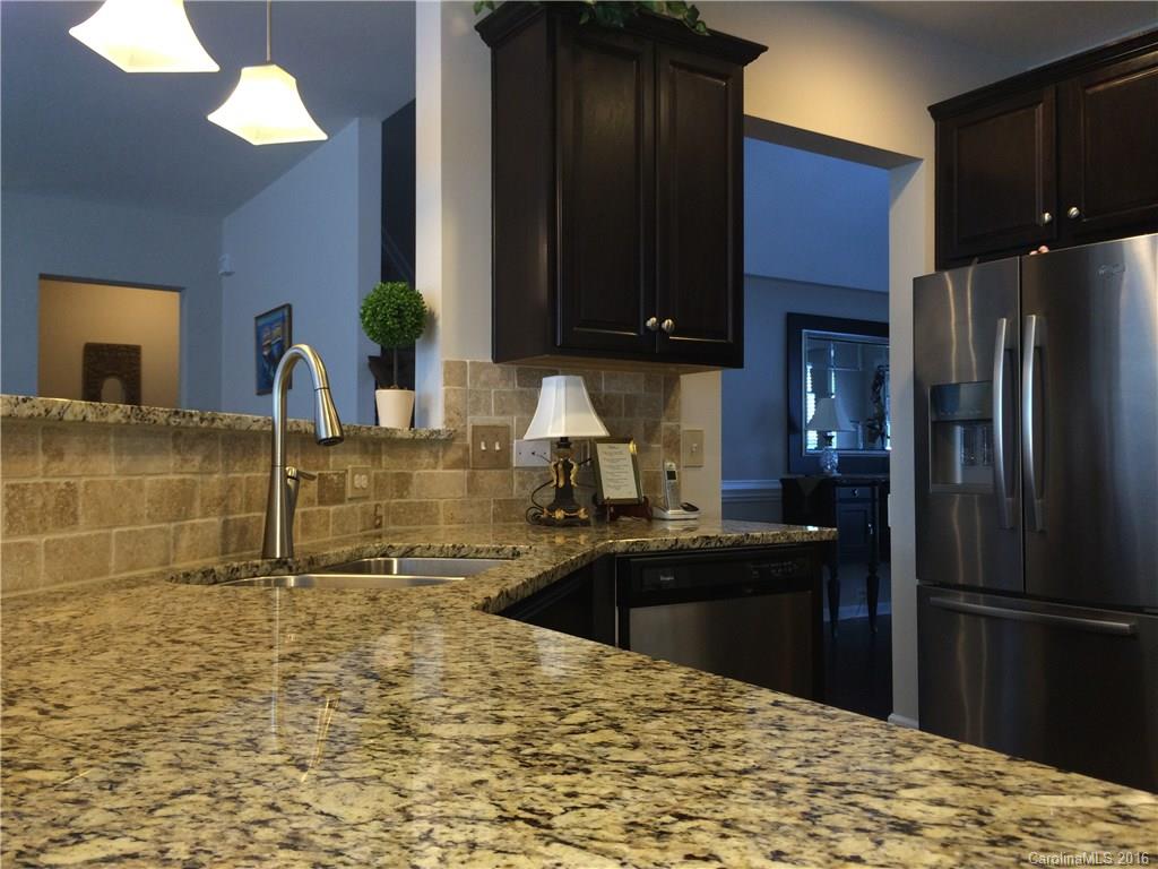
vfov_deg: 48.2
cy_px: 434
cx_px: 579
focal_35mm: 29
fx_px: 970
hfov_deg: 61.7
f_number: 2.2
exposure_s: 1/30
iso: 64
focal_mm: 4.15
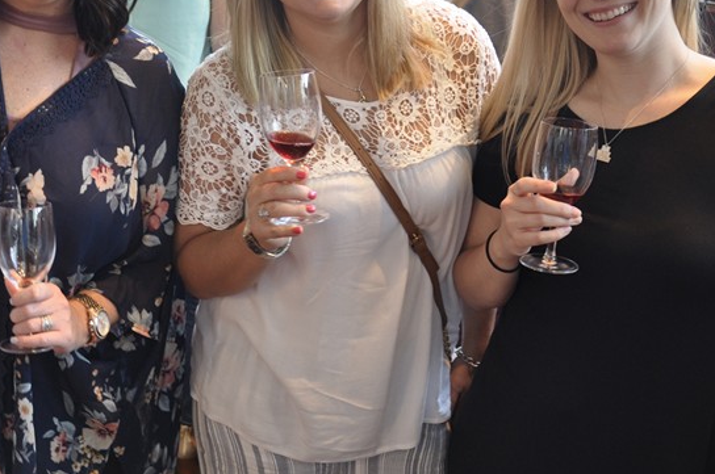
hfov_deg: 34.1
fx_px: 1149
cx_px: 217
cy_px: 125
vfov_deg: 23.1
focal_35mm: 58
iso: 400
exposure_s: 1/10
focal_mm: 21
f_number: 5
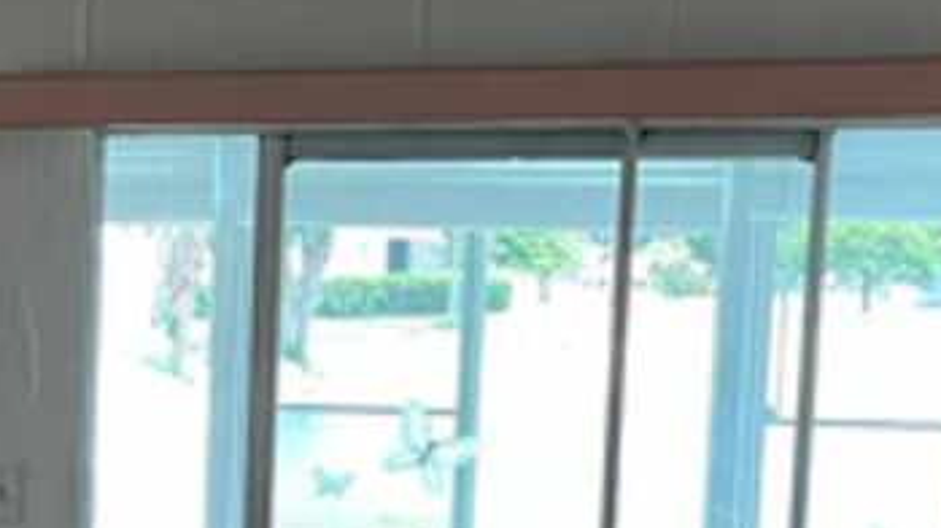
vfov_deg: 11.5
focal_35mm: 104
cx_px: -280
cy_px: 587
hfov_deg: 19.0
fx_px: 2594
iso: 80
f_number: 1.6
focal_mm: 5.1
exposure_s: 1/60
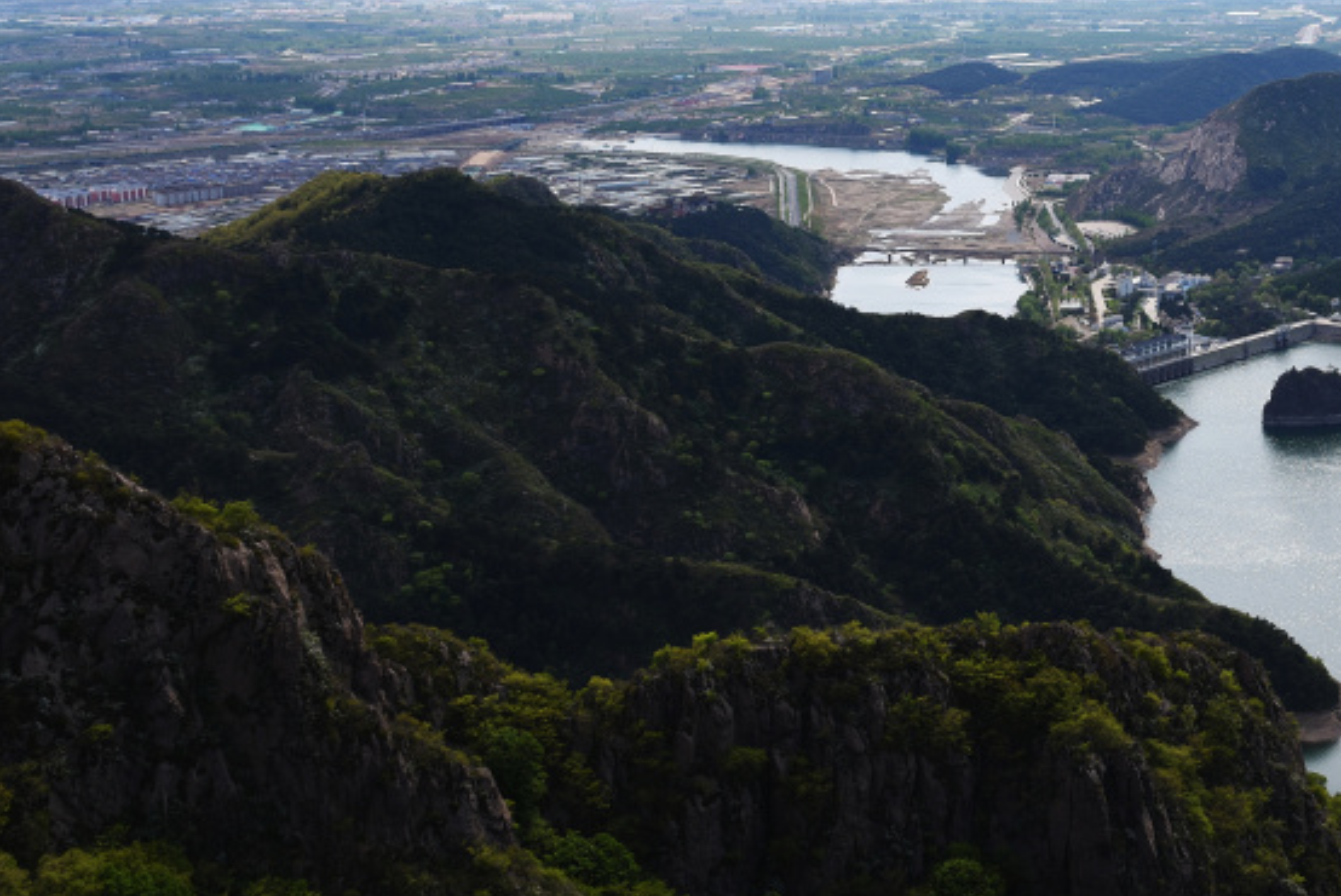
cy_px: 241
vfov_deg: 25.8
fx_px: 1938
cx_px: 1080
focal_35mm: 52
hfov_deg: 36.8
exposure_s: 1/250
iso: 100
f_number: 8
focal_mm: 24
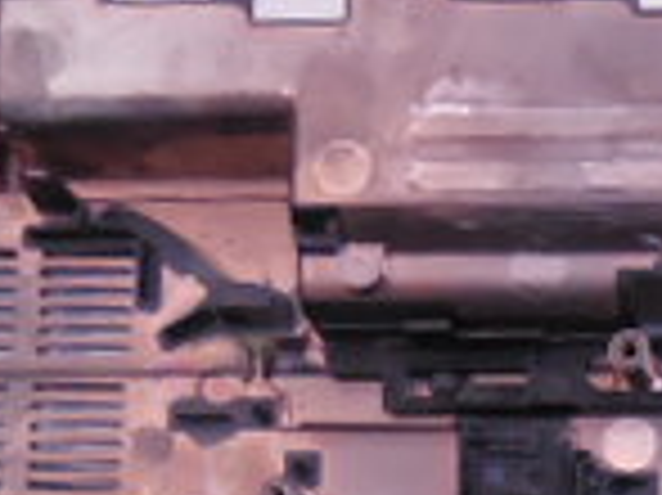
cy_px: 882
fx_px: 2159
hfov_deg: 16.5
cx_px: 865
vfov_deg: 12.1
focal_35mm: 113
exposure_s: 1/30
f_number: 3.5
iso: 360
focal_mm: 4.6
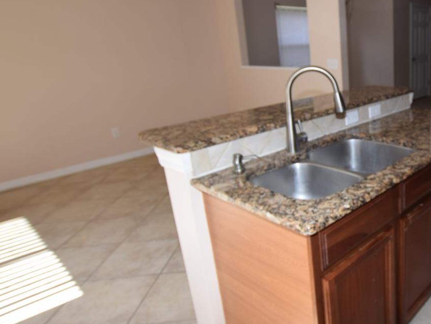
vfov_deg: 51.3
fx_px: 336
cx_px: 373
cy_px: 150
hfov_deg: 57.8
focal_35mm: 27
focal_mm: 10
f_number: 5.6
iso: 220
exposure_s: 1/125
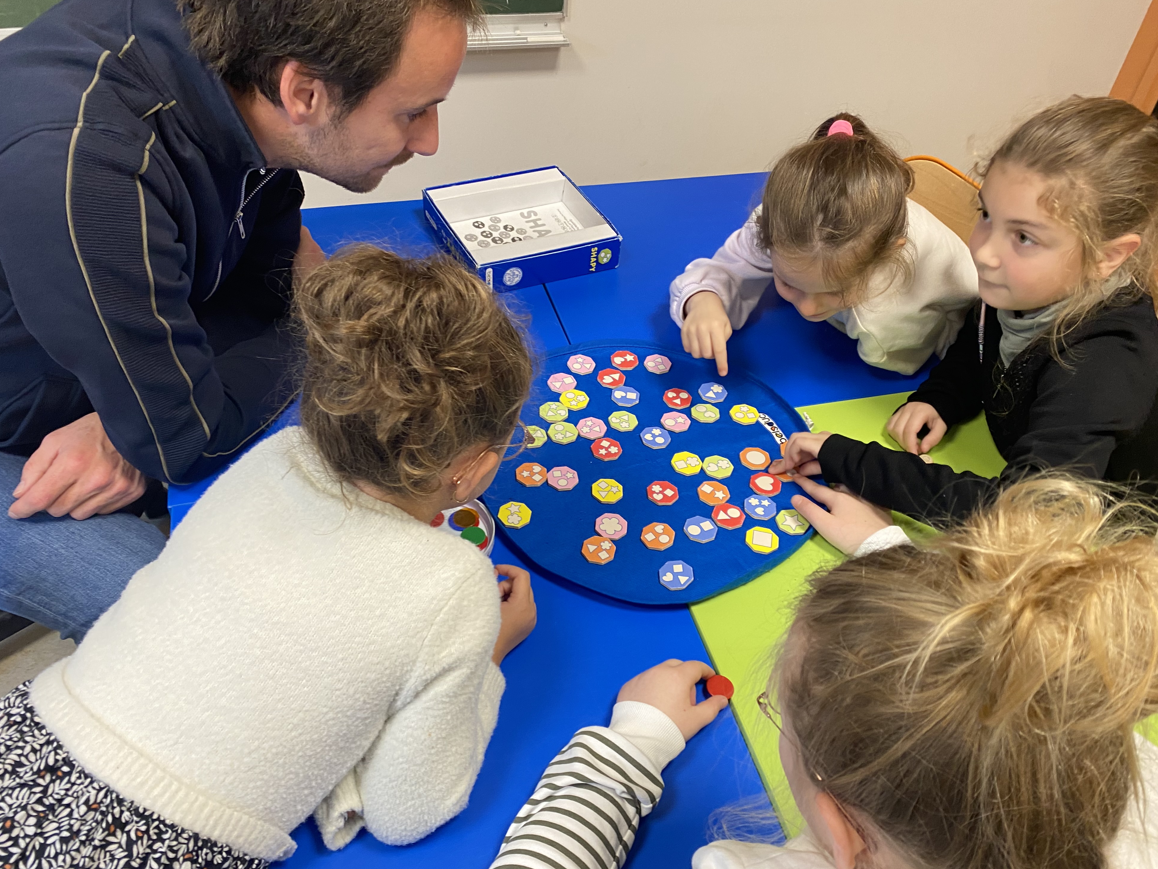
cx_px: 598
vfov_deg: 51.3
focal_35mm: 27
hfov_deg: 65.3
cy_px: 447
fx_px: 903
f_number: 1.8
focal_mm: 4.25
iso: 125
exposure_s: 1/50
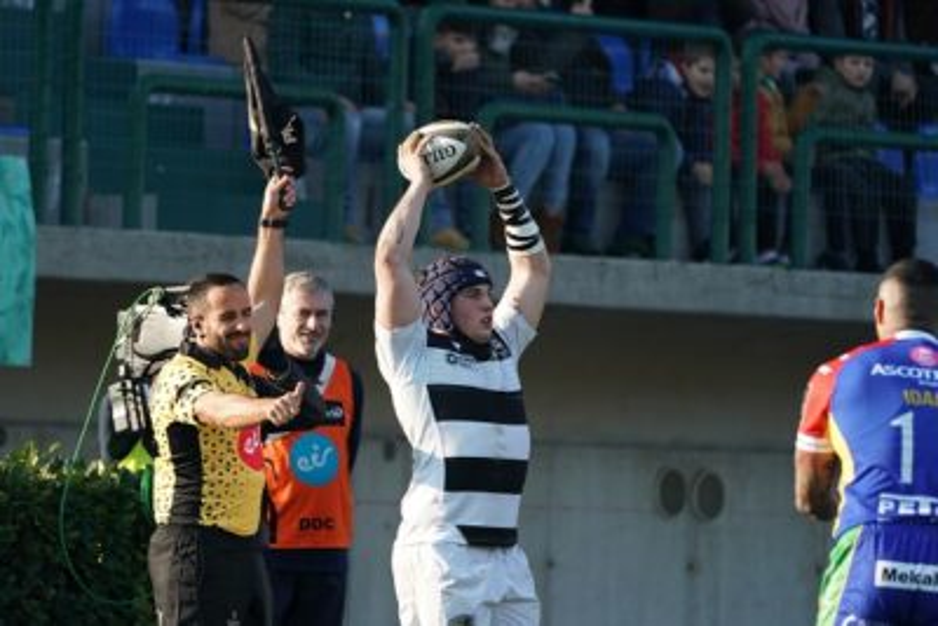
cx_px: 469
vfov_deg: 3.4
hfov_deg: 5.2
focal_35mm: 400
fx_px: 10425
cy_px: 313
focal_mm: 400
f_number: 6.3
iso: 1600
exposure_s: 1/2000
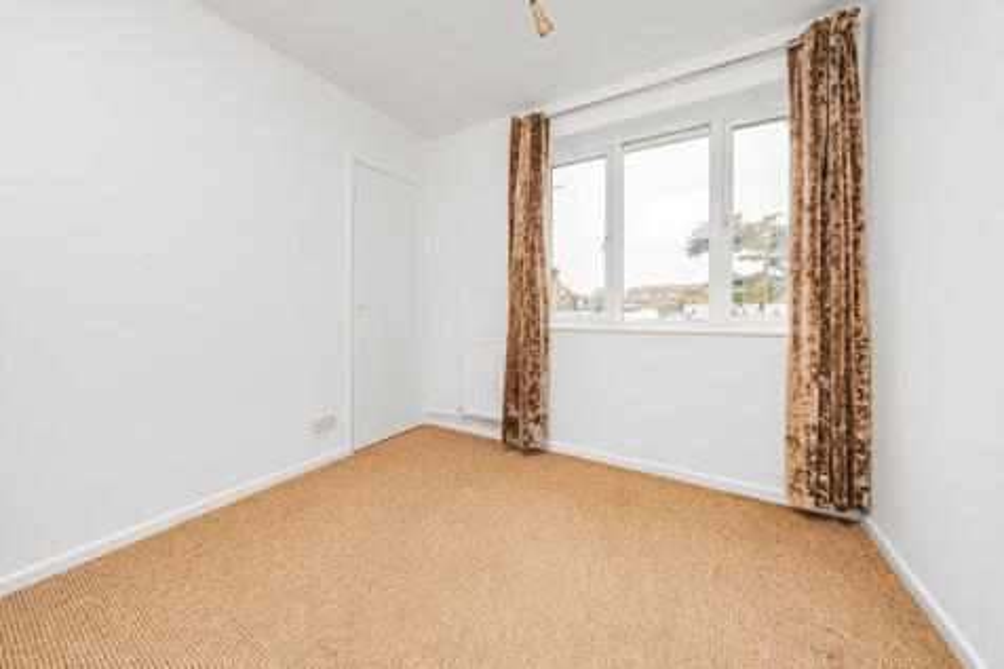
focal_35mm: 12
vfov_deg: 90.0
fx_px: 335
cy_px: 334
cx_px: 502
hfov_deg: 112.6
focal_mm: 12
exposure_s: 1/20
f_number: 9
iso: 320
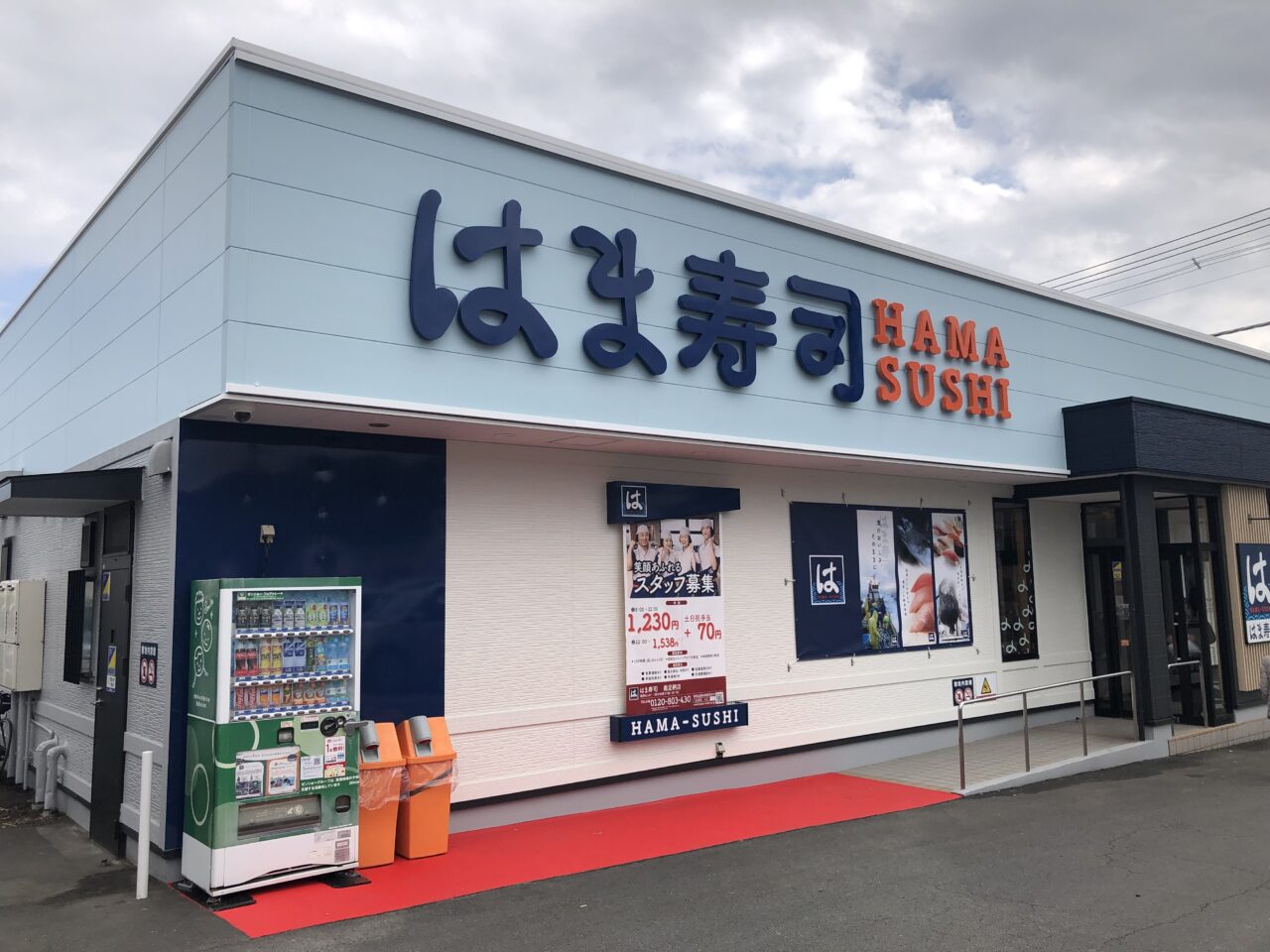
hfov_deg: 63.4
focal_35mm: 28
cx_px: 635
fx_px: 1027
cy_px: 476
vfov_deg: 49.7
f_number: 1.8
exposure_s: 1/1779
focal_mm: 4
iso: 20
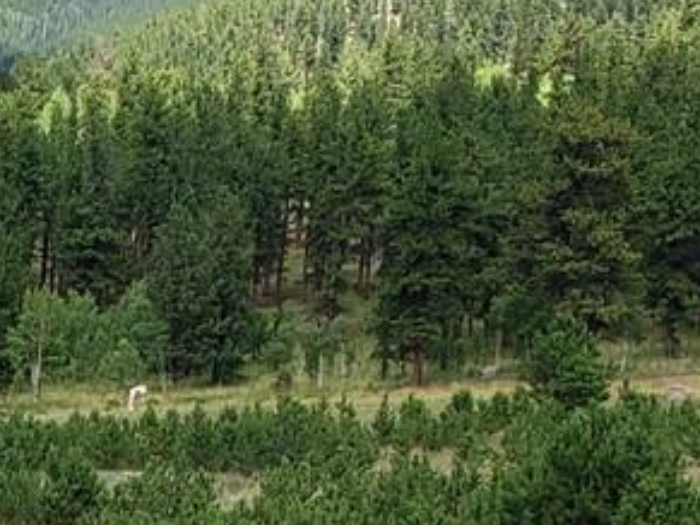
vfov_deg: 9.6
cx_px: -486
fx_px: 2891
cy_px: 1089
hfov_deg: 12.8
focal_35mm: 143
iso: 50
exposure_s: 1/556
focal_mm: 4.3
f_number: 2.4
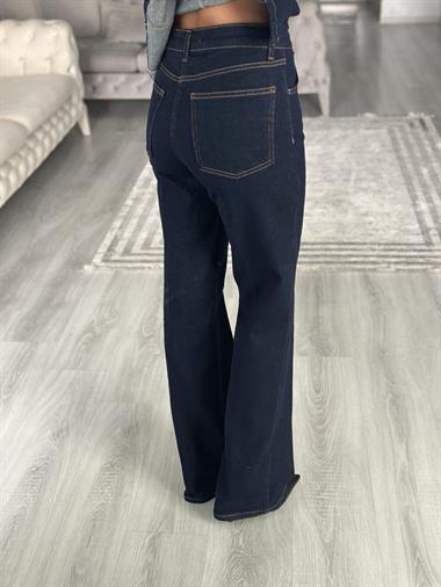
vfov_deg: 39.6
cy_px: 294
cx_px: 220
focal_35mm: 48
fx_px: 815
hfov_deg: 30.3
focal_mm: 6.86
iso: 160
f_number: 1.78
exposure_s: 1/60
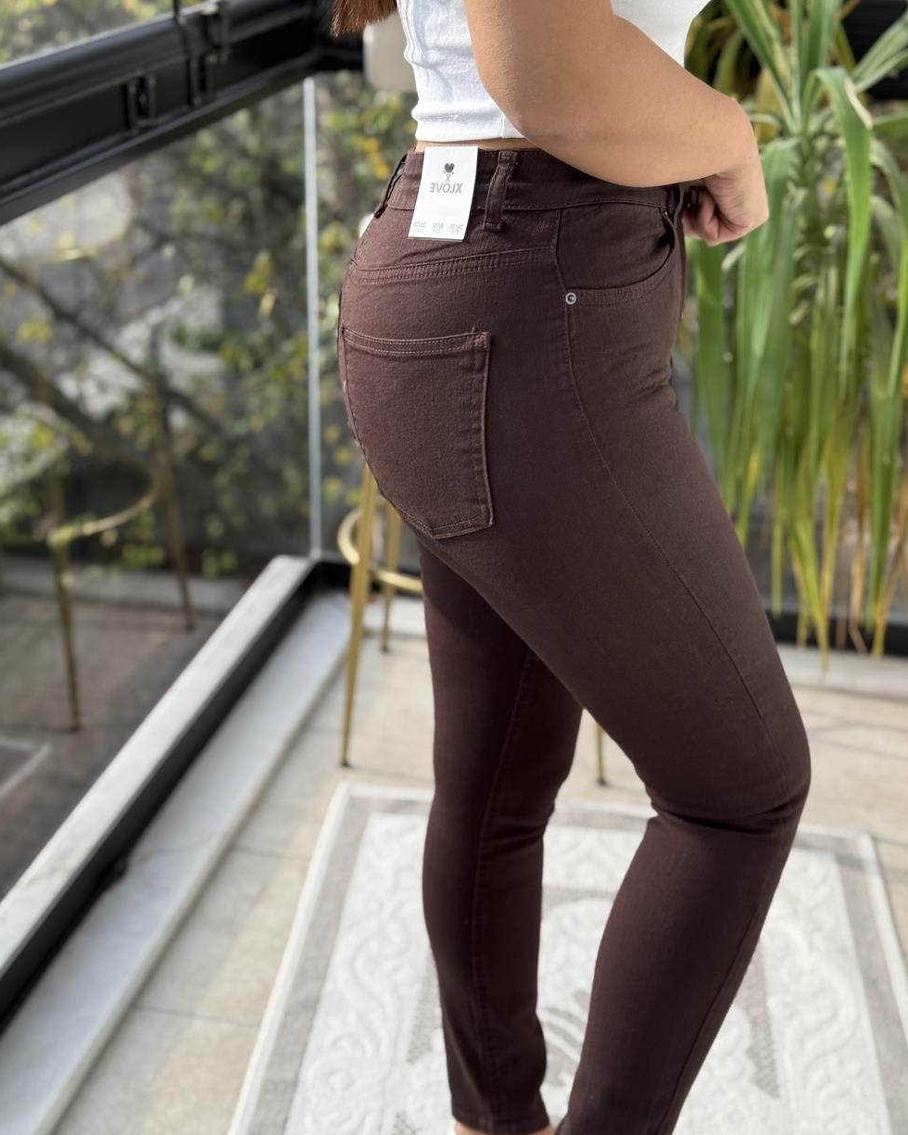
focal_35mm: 51
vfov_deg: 36.7
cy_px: 576
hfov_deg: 29.7
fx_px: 1713
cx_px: 450
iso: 80
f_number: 1.78
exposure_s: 1/516
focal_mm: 6.76
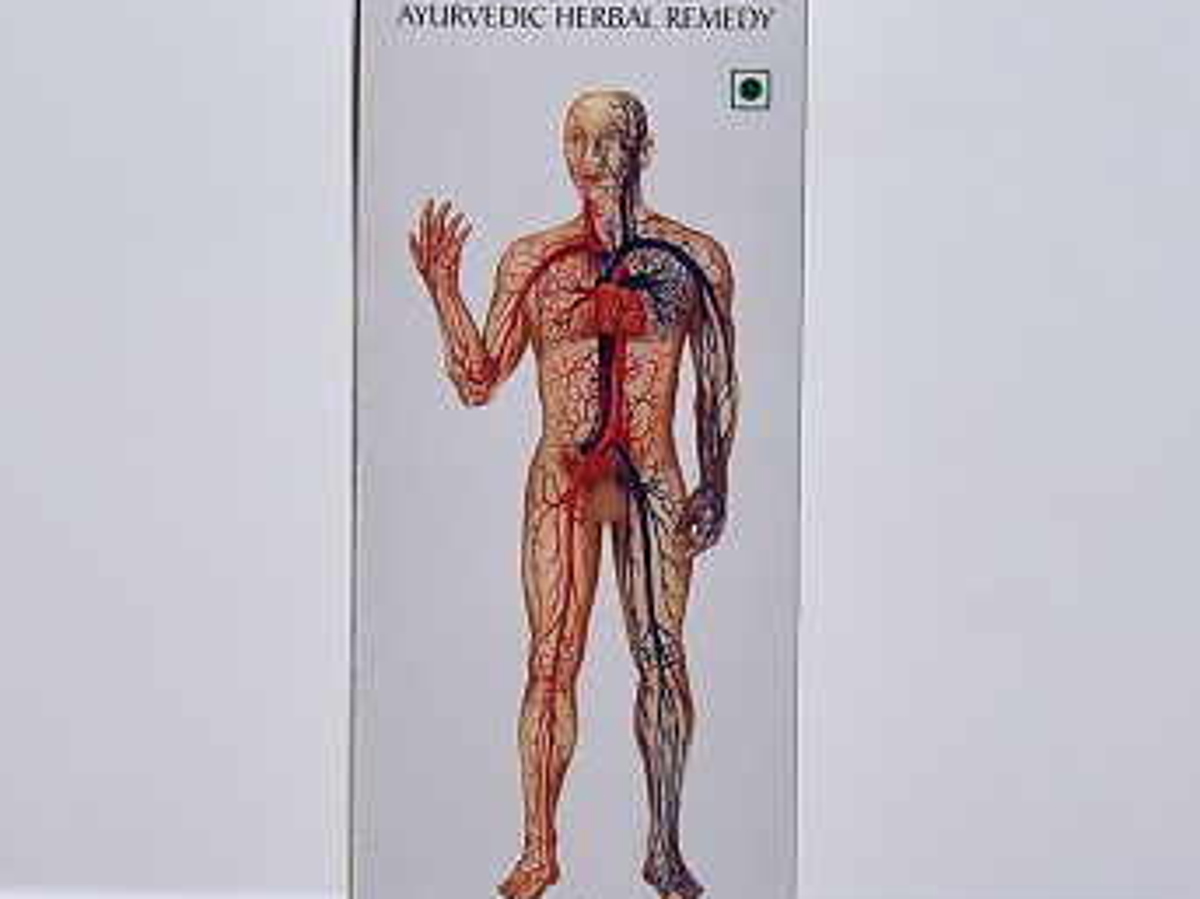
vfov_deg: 26.1
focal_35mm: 56
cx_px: 598
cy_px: 490
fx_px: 1941
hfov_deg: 34.4
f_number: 4
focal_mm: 38
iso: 1250
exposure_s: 1/125
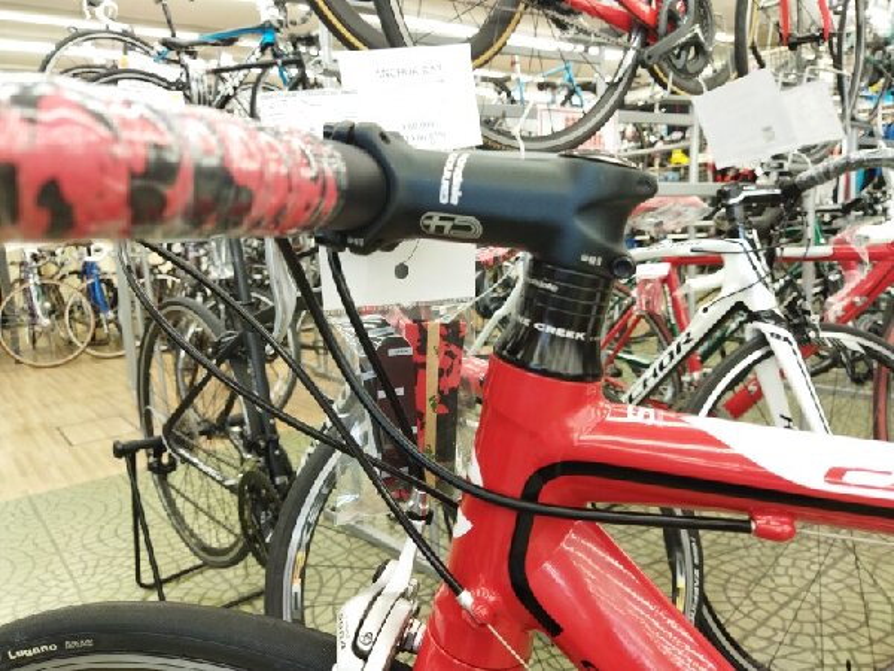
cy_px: 336
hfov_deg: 65.3
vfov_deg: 51.4
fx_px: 697
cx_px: 447
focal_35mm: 27
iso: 145
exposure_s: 1/60
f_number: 1.79
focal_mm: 4.71
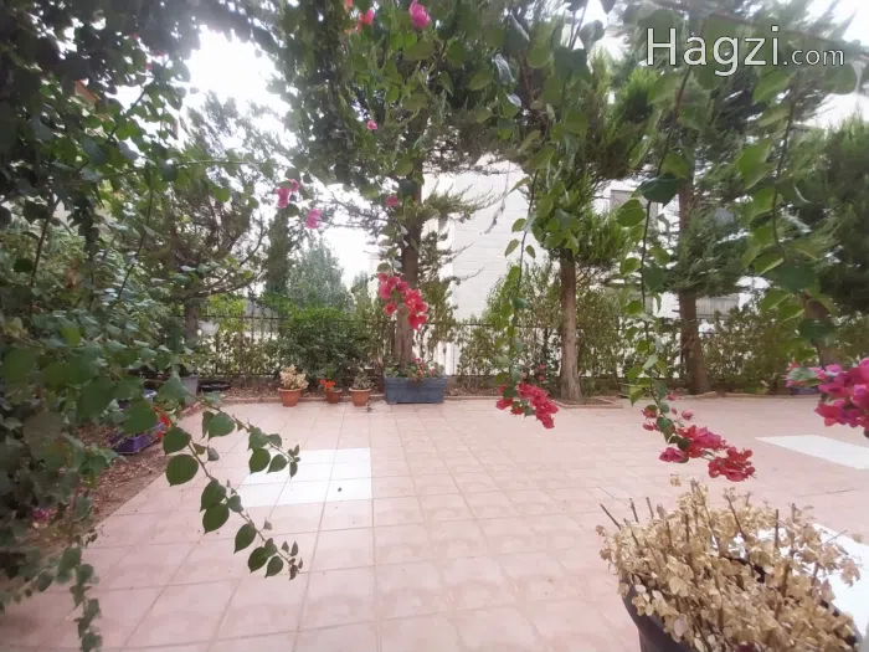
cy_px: 326
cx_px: 434
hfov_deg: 106.2
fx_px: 326
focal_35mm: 13
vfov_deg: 89.9
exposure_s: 1/100
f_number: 2.2
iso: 64
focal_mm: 1.3
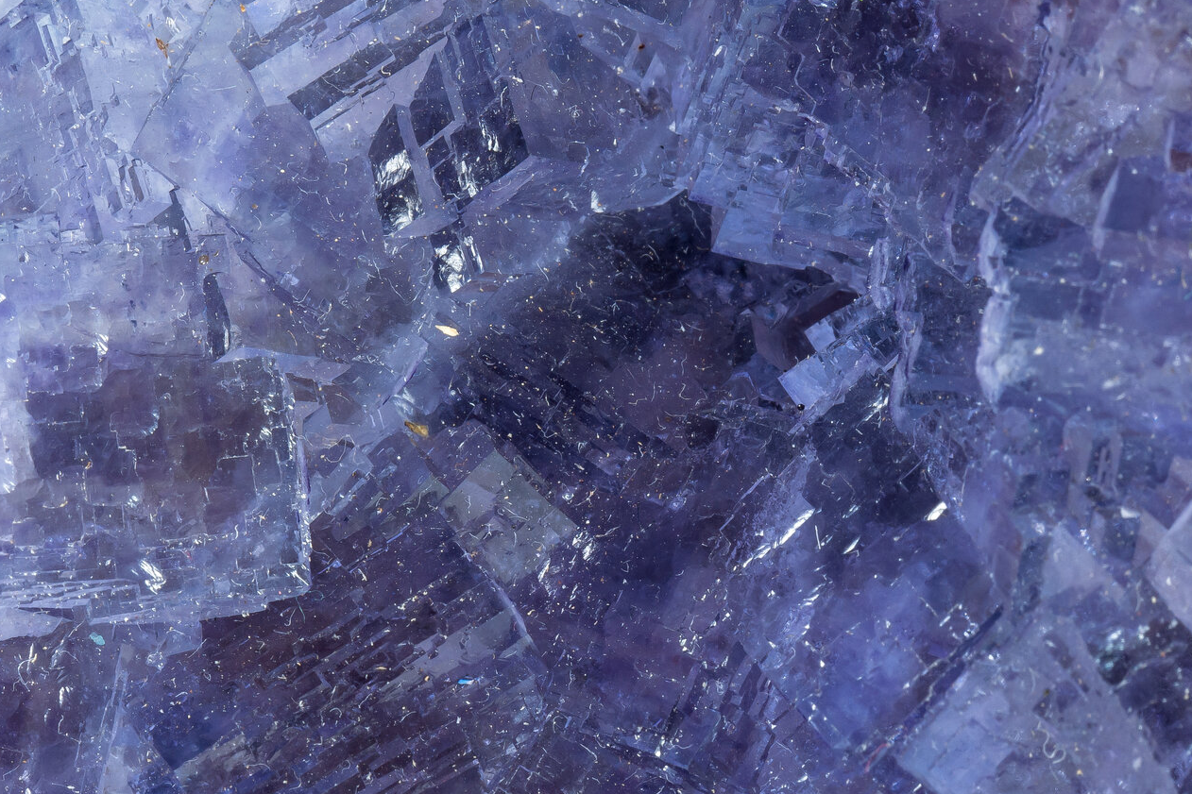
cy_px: 421
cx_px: 464
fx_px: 3774
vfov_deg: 12.0
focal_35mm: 114
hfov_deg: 17.9
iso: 250
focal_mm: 60
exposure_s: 1/1.25
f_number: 25
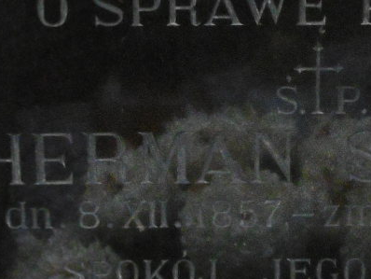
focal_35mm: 221
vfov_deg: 6.7
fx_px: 2370
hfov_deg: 8.9
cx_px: 316
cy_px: 134
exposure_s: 1/25
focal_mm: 7.7
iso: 400
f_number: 3.8
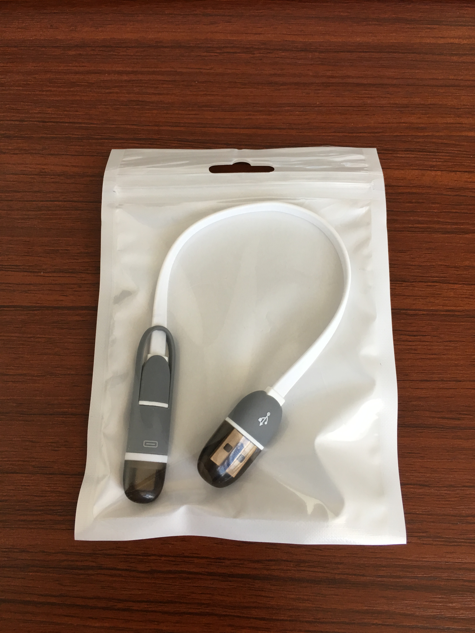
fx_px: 531
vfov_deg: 61.7
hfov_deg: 48.2
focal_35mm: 29
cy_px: 316
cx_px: 238
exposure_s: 1/33
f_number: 2.2
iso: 32
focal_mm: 4.15
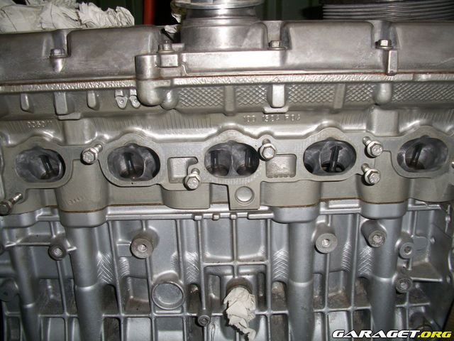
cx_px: 227
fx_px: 459
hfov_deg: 52.6
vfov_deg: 40.7
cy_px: 170
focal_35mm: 35
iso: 80
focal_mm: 6.3
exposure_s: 1/60
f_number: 3.1
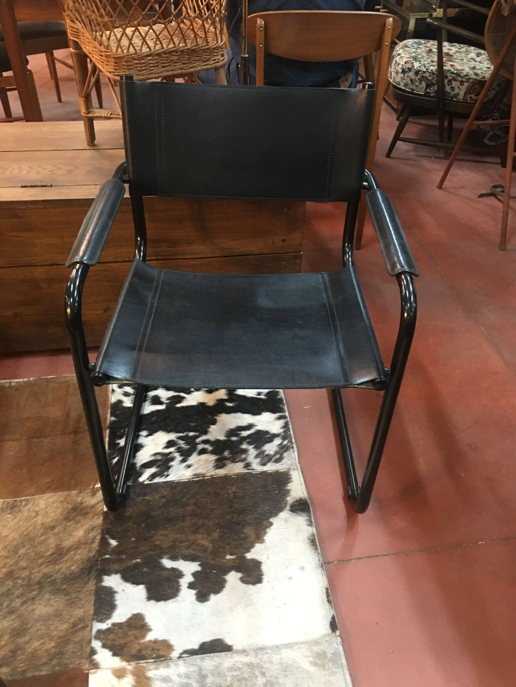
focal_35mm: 29
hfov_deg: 48.2
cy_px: 344
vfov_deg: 61.7
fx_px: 576
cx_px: 258
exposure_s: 1/8
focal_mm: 4.15
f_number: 2.2
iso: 125
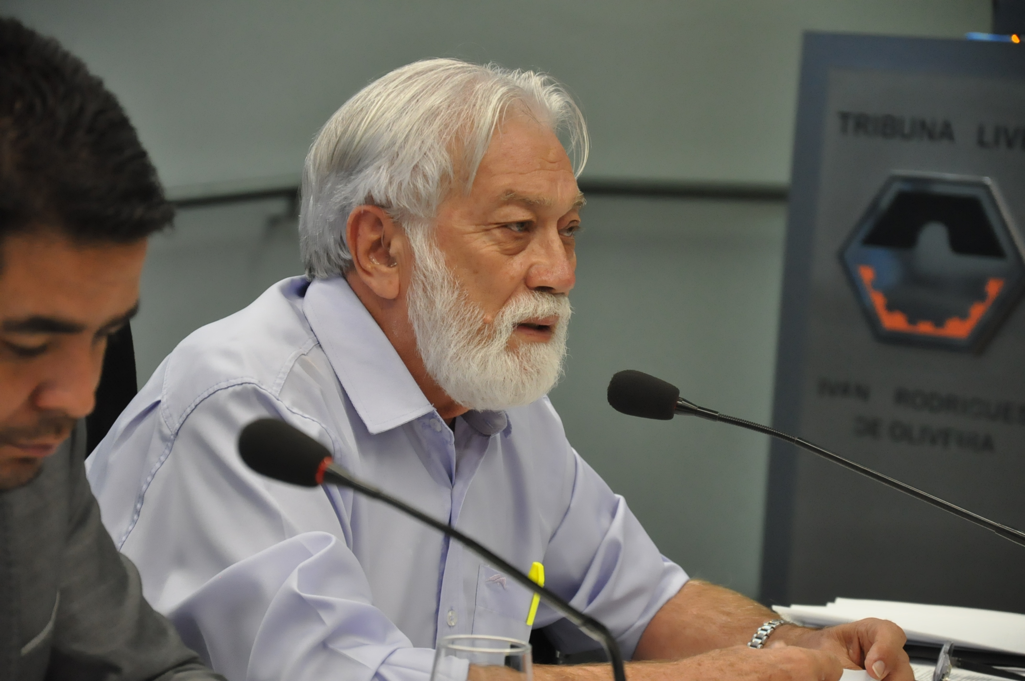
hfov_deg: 13.1
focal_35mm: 158
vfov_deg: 8.7
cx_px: 512
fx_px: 4479
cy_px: 340
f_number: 5.6
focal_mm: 105
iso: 2000
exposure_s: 1/160
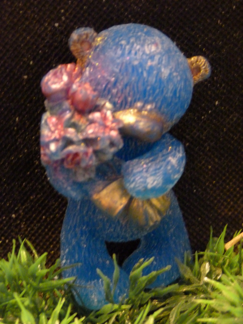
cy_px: 162
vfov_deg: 16.7
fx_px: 1104
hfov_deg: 12.6
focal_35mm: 118
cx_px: 122
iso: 800
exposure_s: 1/4
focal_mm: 21.2
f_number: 3.5
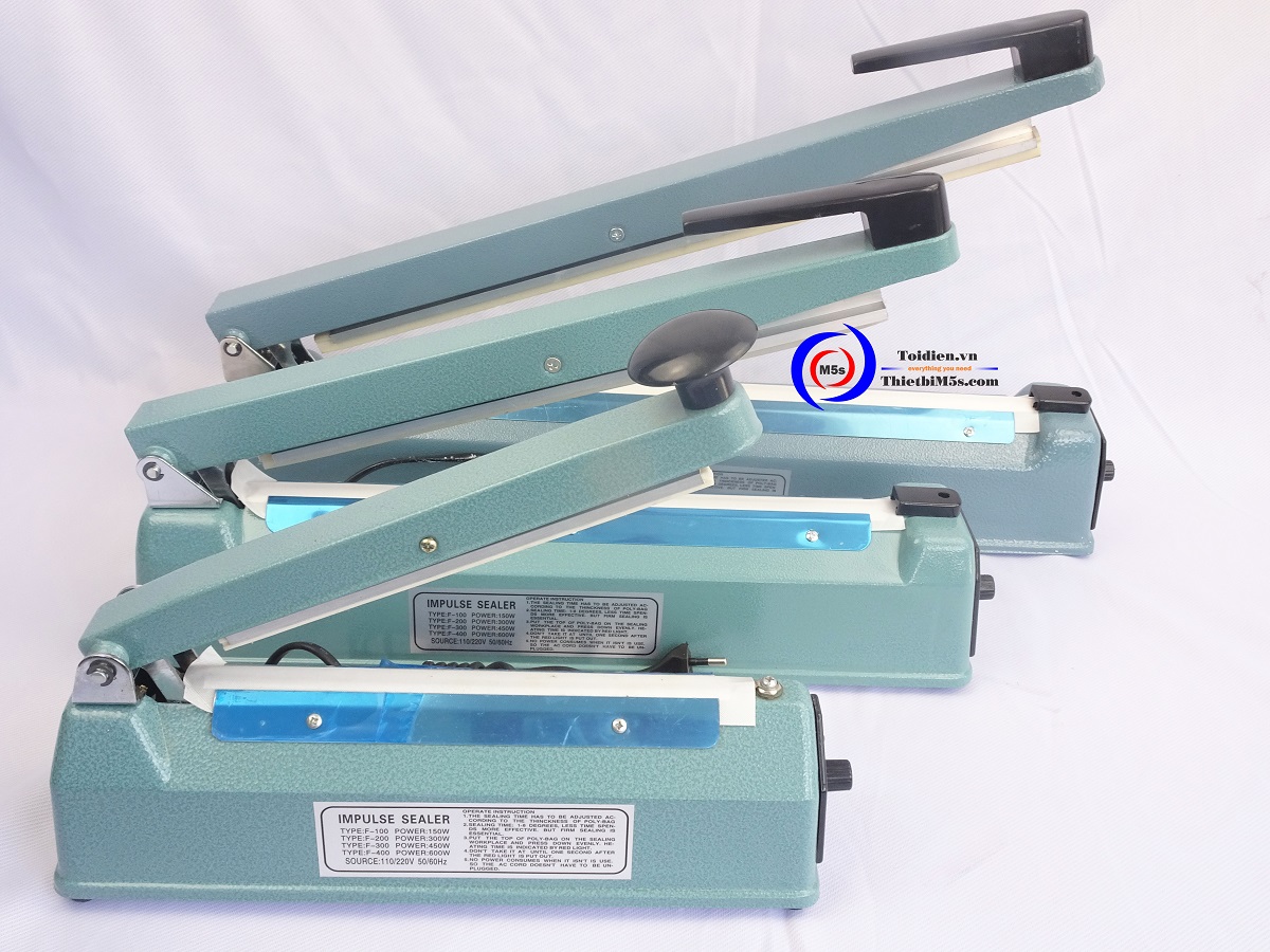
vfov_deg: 42.9
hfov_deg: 55.4
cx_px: 635
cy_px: 476
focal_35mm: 33
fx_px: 1211
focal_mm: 5.61
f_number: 5.6
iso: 100
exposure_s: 1/15
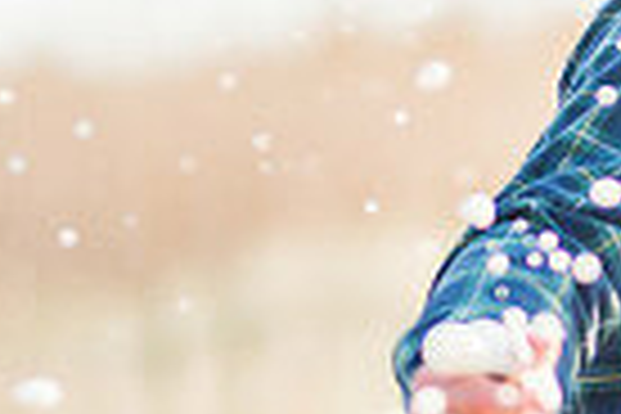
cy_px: 212
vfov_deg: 2.9
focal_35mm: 473
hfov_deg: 4.3
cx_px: 900
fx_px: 8159
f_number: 1.4
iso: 64
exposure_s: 1/1250
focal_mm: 85
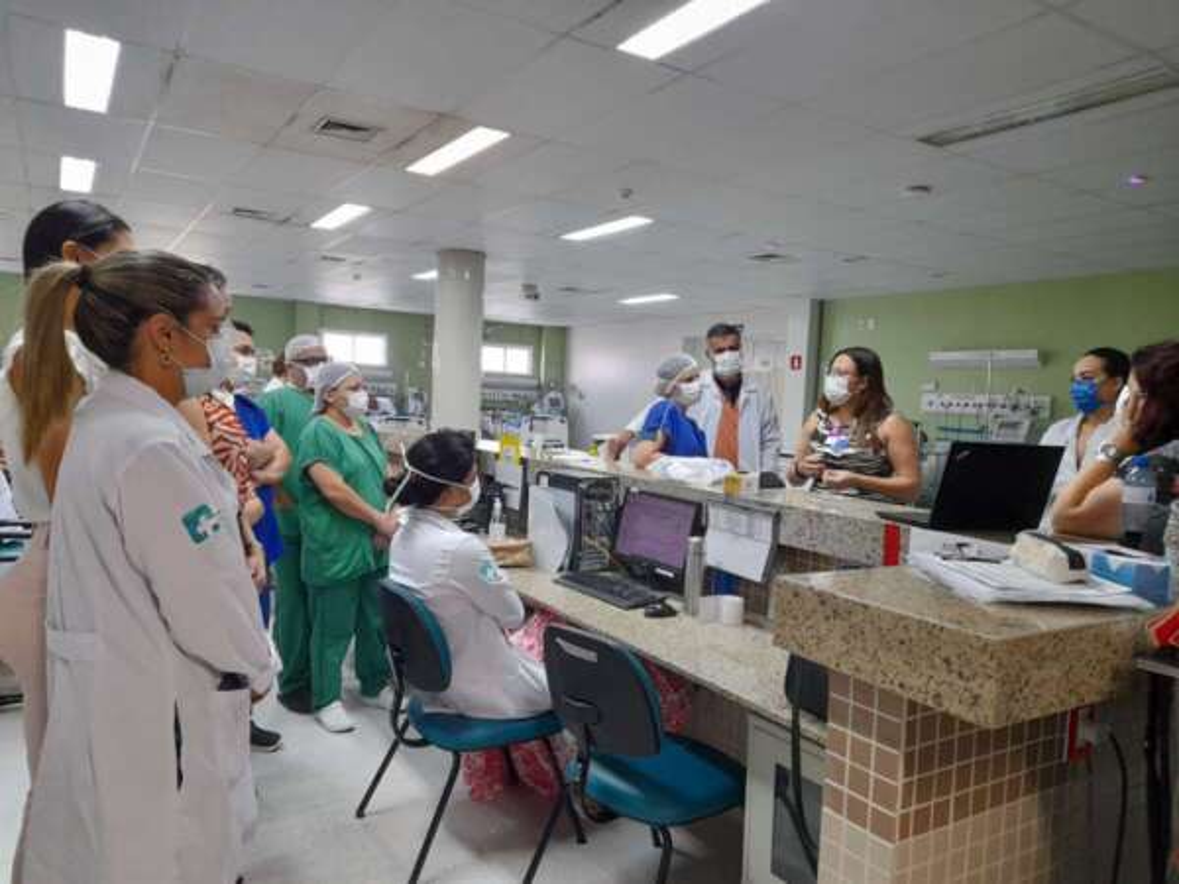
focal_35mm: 25
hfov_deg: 69.4
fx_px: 851
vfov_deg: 54.9
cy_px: 442
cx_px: 590
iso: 400
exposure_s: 1/60
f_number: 2
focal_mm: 4.6
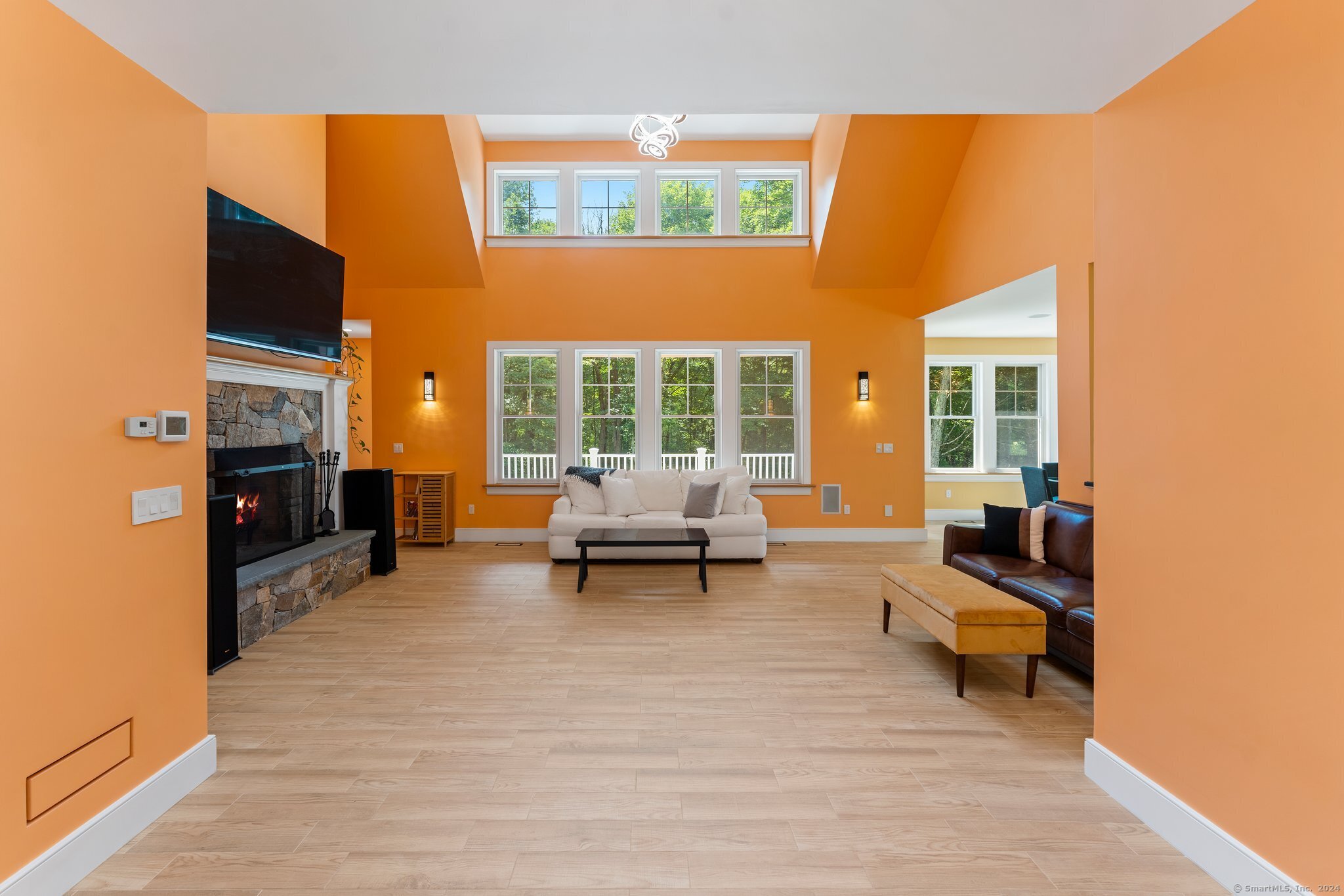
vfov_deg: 81.2
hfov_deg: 104.3
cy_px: 448
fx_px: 523
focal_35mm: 14
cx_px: 672
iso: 125
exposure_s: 1/6
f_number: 7.1
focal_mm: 14
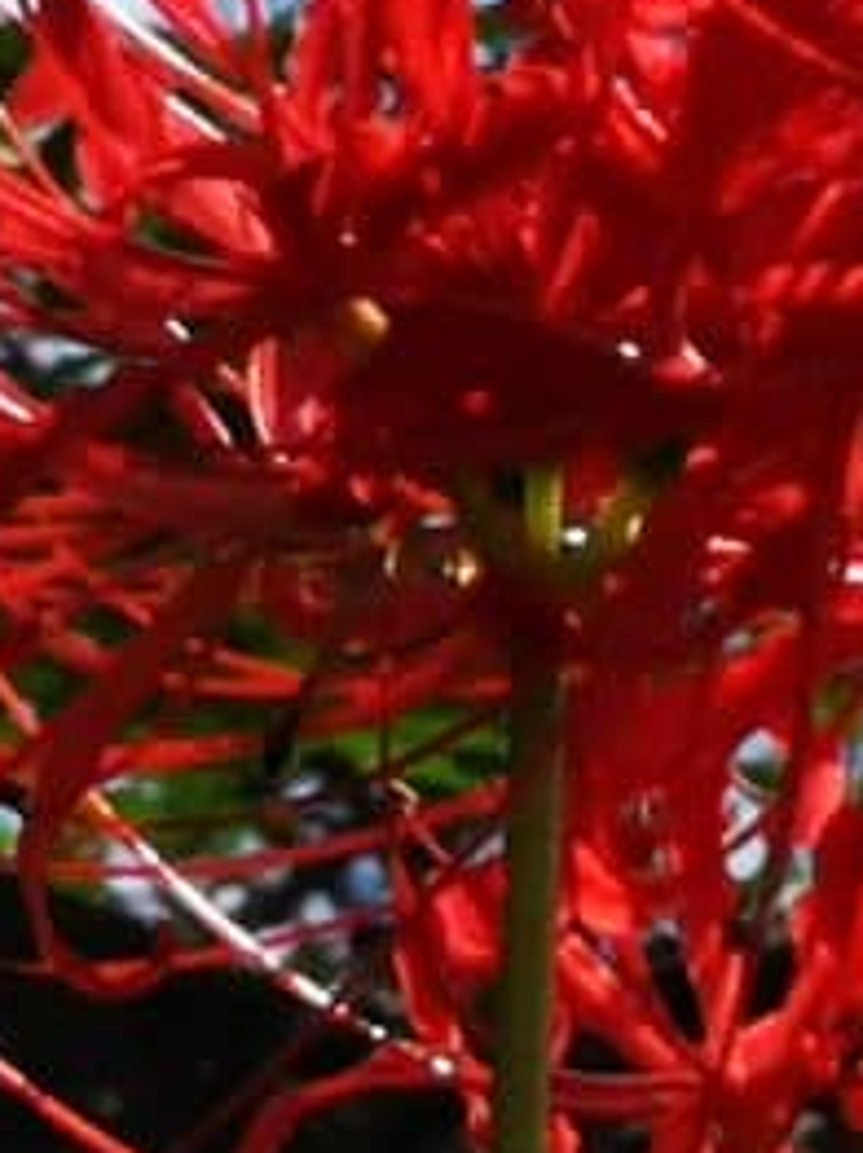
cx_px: 1444
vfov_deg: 3.9
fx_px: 16914
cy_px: 599
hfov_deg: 2.9
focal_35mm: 508
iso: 50
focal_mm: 3.95
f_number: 2.4
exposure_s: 1/1773
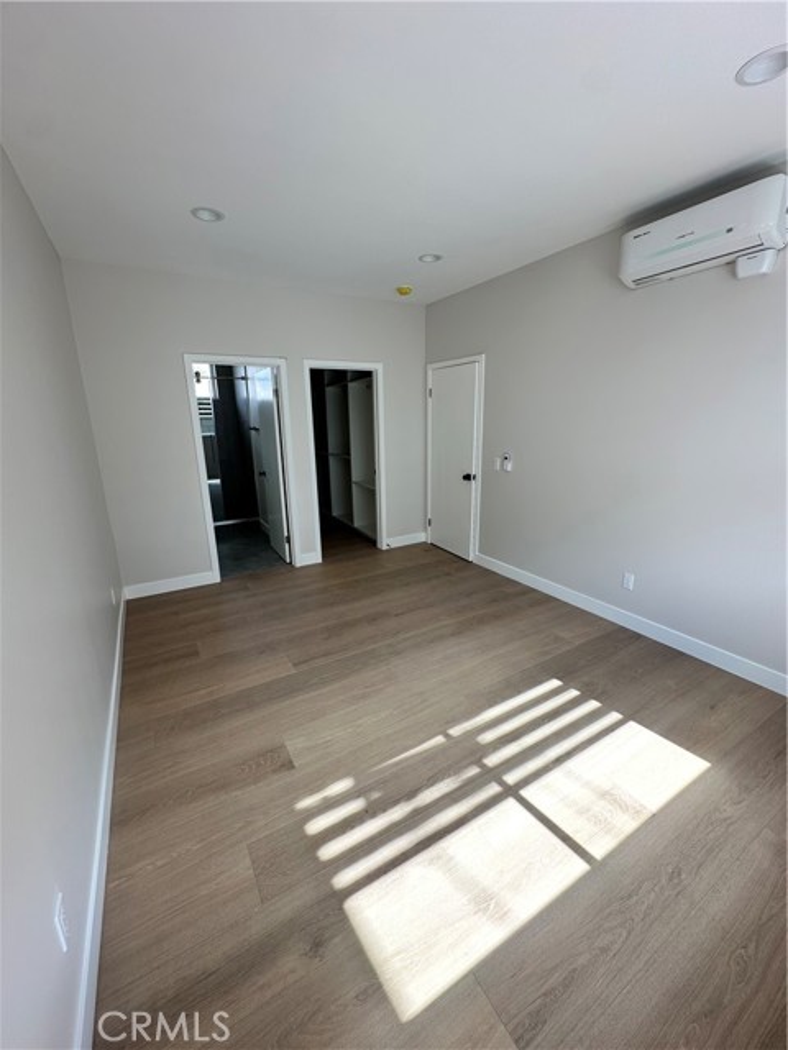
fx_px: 425
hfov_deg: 85.7
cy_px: 525
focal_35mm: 14
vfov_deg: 102.1
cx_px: 394
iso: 50
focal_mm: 2.22
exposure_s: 1/99
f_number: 2.2
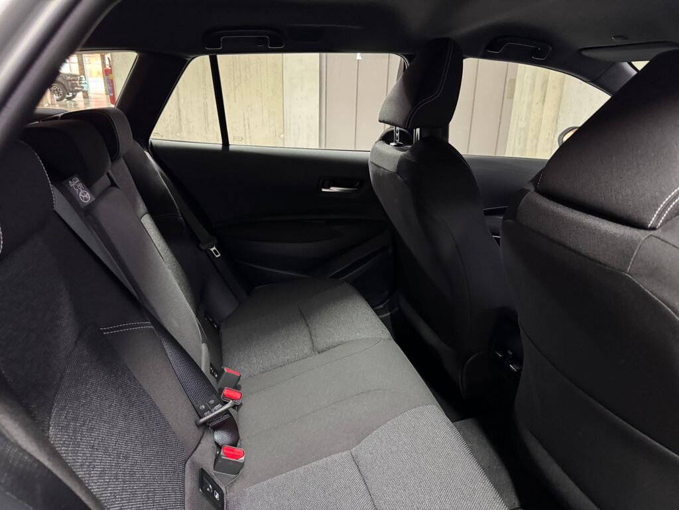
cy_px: 255
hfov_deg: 71.6
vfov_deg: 56.8
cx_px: 340
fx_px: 471
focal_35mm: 24
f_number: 1.78
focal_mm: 6.76
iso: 1000
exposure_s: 1/33
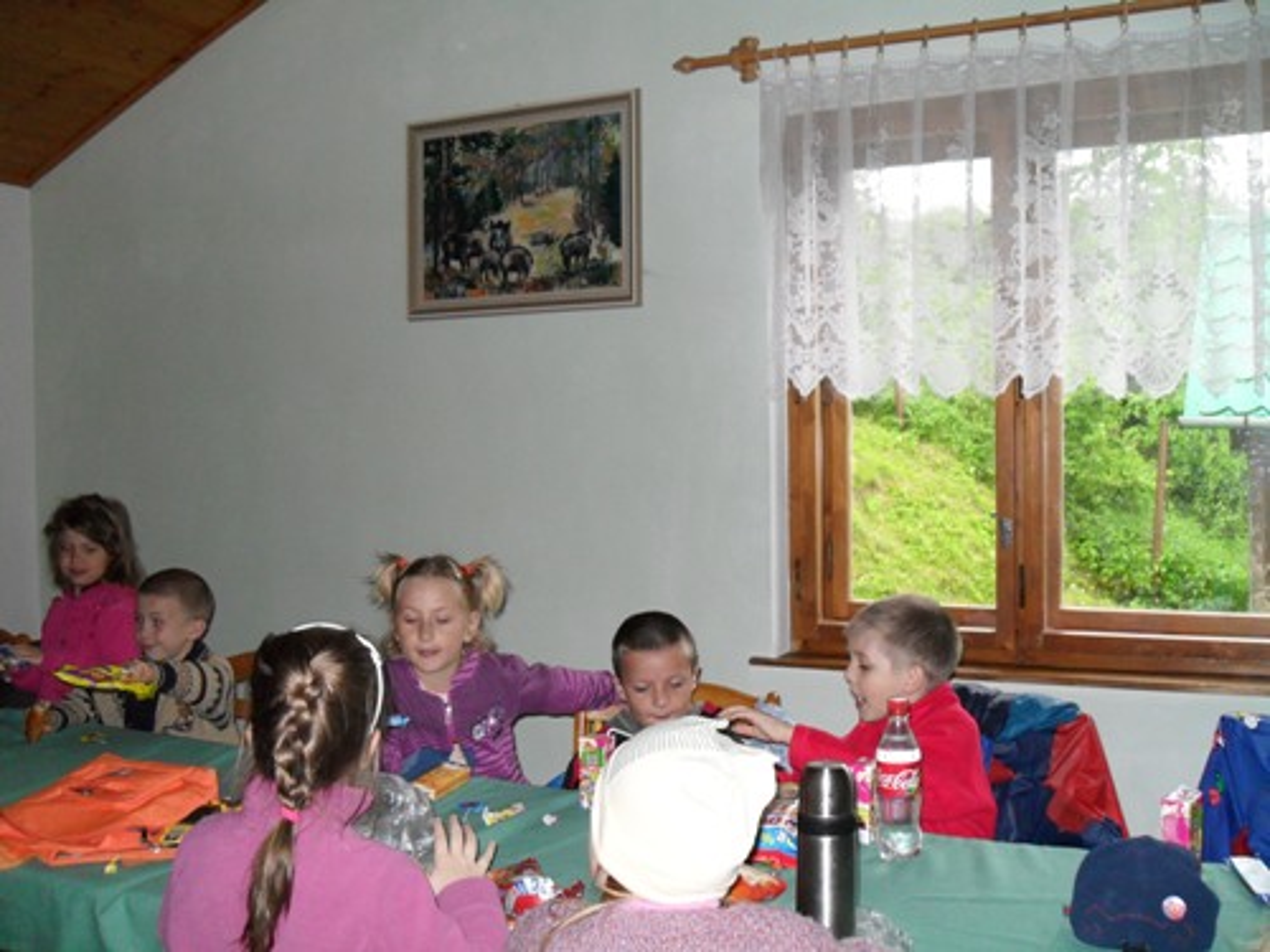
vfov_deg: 40.7
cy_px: 476
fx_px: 1284
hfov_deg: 52.6
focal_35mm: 35
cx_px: 635
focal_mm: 6.2
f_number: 2.8
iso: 200
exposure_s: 1/45
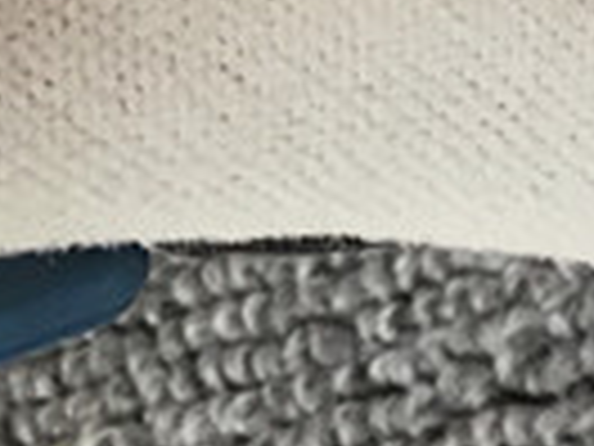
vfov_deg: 6.7
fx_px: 3621
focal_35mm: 211
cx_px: 369
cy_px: -606
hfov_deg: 9.4
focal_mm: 3.3
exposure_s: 1/100
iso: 40
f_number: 2.4
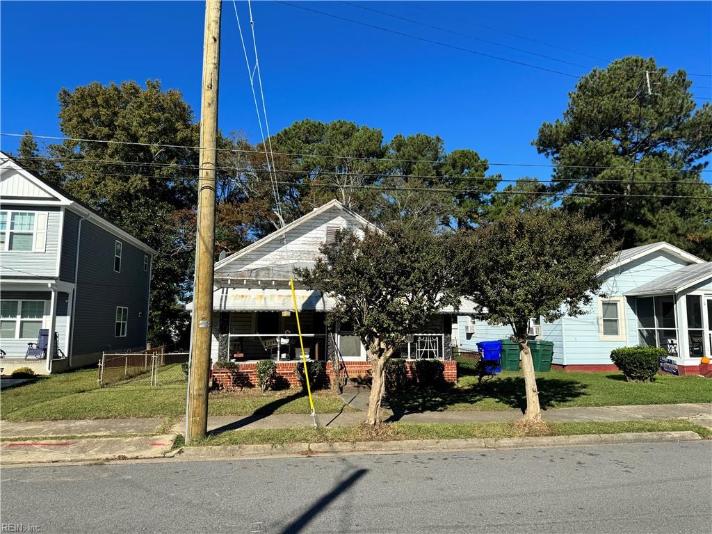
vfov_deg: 56.8
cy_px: 267
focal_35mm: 24
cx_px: 356
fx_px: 494
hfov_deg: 71.6
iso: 80
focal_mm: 6.86
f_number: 1.78
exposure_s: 1/4310
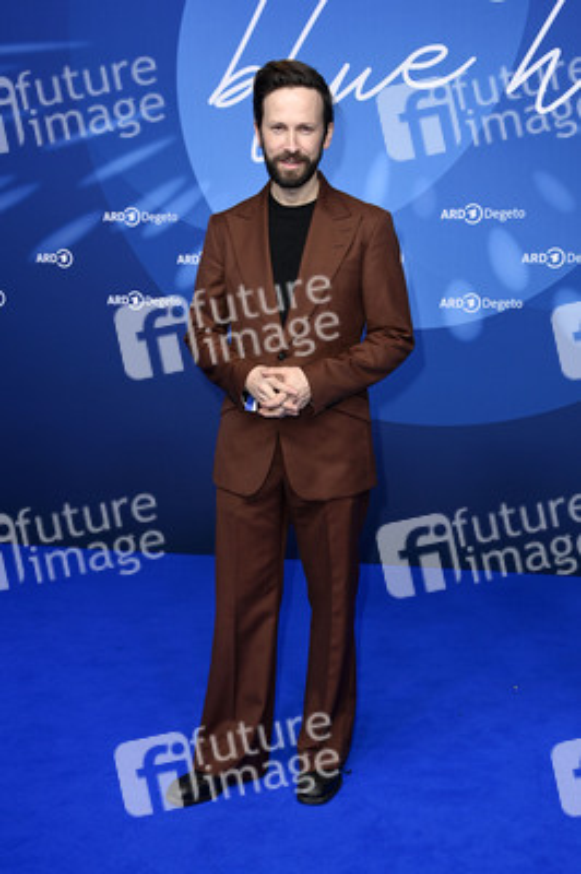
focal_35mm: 48
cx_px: 290
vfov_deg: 41.1
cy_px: 437
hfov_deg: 28.0
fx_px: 1164
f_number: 5.6
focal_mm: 48
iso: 1250
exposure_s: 1/250
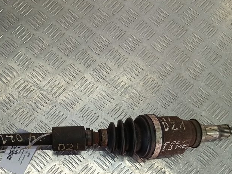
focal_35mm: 38
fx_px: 255
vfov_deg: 36.5
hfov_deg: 46.6
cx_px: 49
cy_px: 139
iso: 125
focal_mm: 4.11
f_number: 1.6
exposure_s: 1/100
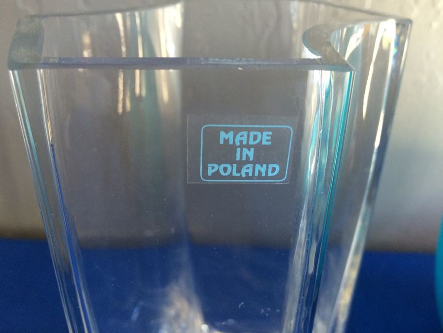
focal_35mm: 29
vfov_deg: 48.2
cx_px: 222
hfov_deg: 61.7
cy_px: 166
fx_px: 371
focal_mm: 4.15
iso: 80
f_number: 2.2
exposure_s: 1/30
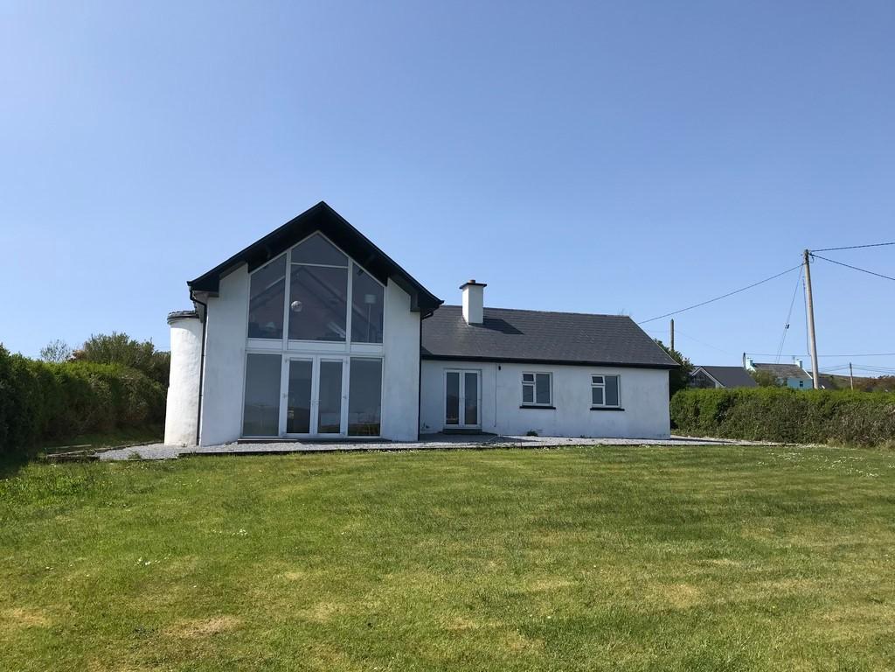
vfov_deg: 49.7
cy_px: 336
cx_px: 448
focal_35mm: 28
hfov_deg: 63.4
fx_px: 724
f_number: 1.8
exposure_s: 1/2519
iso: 20
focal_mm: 3.99
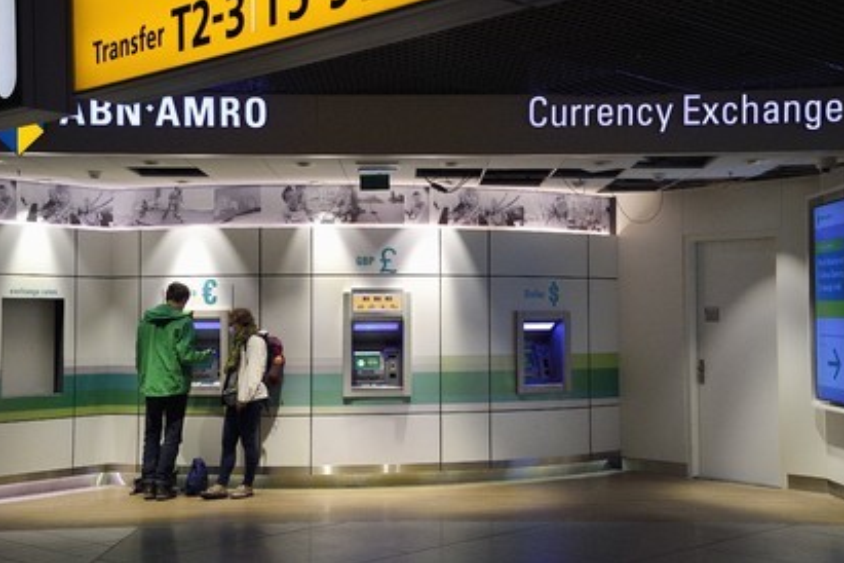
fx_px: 1149
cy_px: 284
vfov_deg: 27.5
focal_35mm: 49
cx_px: 421
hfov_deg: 40.3
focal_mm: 48
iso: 3200
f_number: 9
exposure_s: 1/250
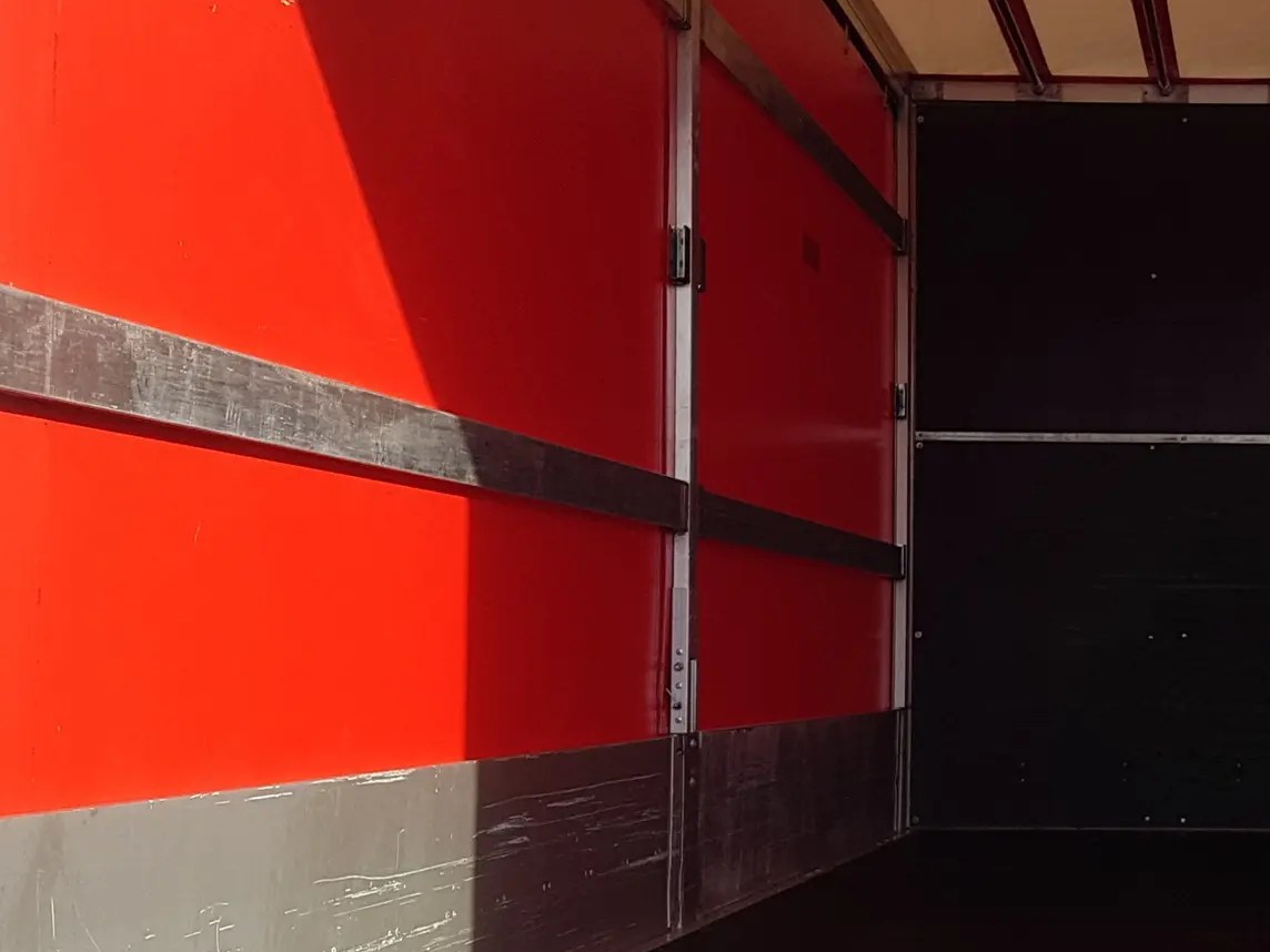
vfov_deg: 26.5
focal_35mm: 55
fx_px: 2018
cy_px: 564
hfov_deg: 32.5
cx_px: 1236
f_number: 1.7
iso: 40
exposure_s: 1/918
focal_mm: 4.2
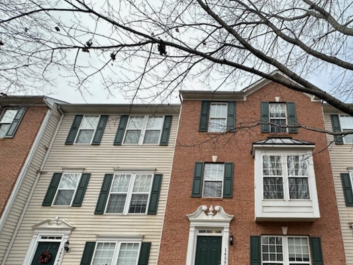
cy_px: 197
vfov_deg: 60.2
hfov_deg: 75.8
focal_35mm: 21
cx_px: 242
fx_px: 214
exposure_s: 1/394
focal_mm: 2.22
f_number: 2.2
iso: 40
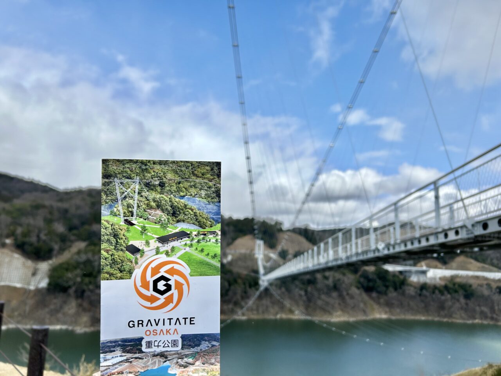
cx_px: 250
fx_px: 376
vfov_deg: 53.1
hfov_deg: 67.3
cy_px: 188
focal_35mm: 26
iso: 50
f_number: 1.5
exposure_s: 1/6993
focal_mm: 5.7
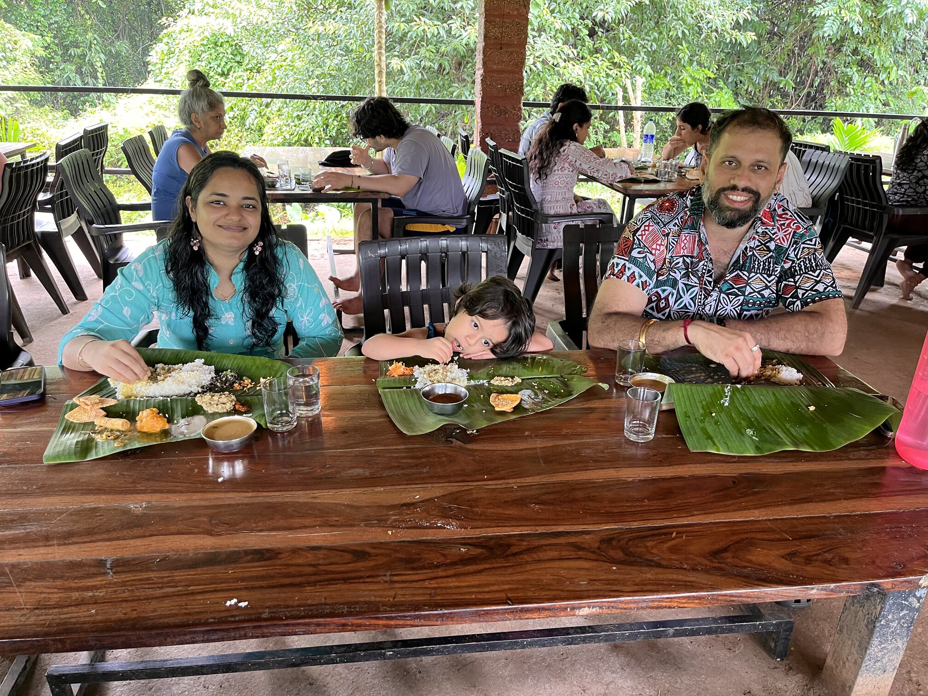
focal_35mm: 26
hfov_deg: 67.3
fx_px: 697
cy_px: 348
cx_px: 464
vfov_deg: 53.1
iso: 100
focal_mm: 5.1
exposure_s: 1/50
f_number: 1.6
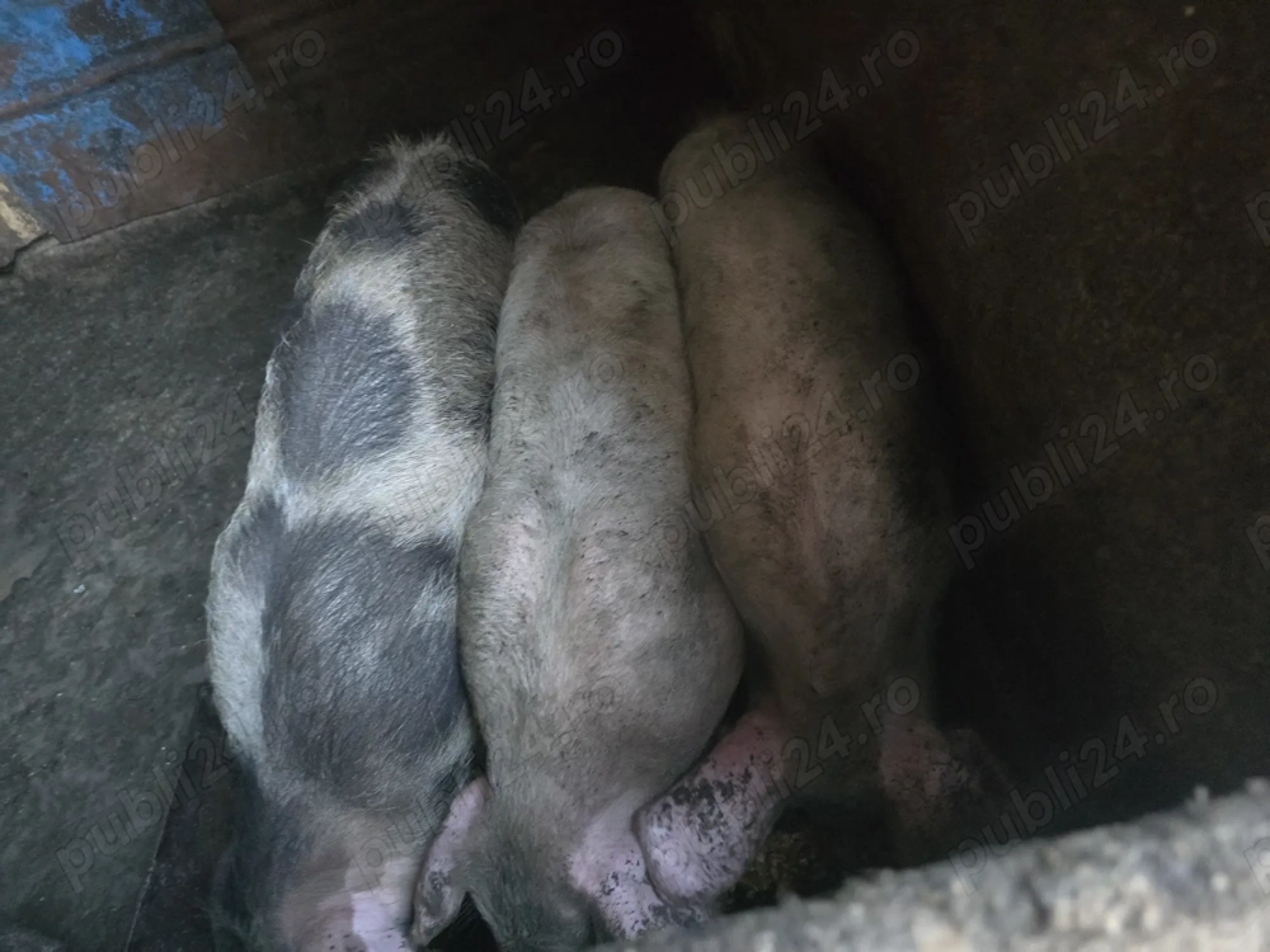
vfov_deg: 58.9
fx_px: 844
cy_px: 476
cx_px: 635
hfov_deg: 73.9
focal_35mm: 23
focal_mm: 6.3
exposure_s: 1/25
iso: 1250
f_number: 1.7
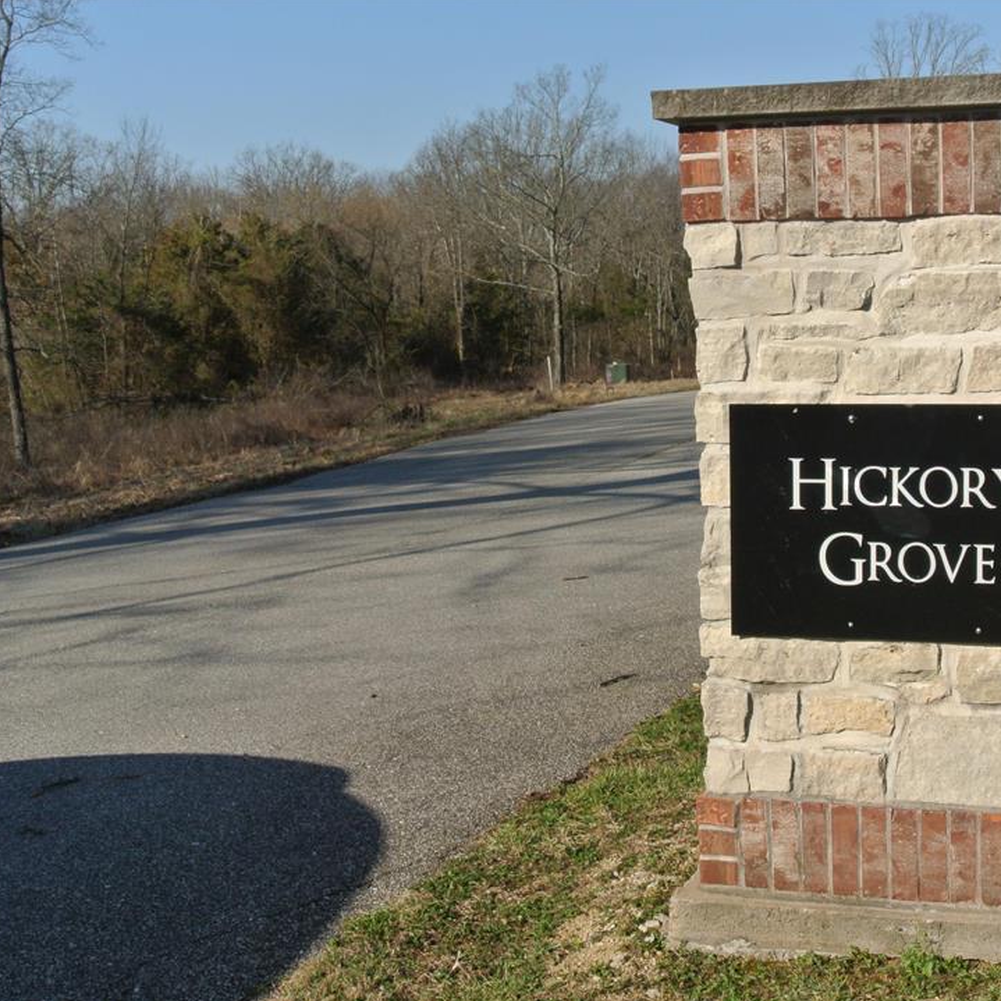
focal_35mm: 50
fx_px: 1636
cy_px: 500
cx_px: 719
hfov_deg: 33.5
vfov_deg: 34.0
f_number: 4
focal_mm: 14.5
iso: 160
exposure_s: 1/250
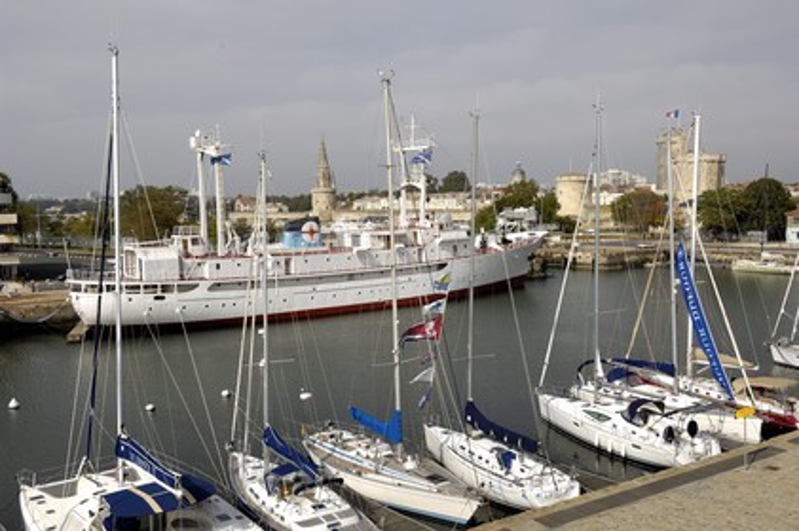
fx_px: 798
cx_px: 400
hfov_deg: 53.2
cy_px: 266
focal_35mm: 36
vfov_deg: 36.8
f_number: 13
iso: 100
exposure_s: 1/160
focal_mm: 24
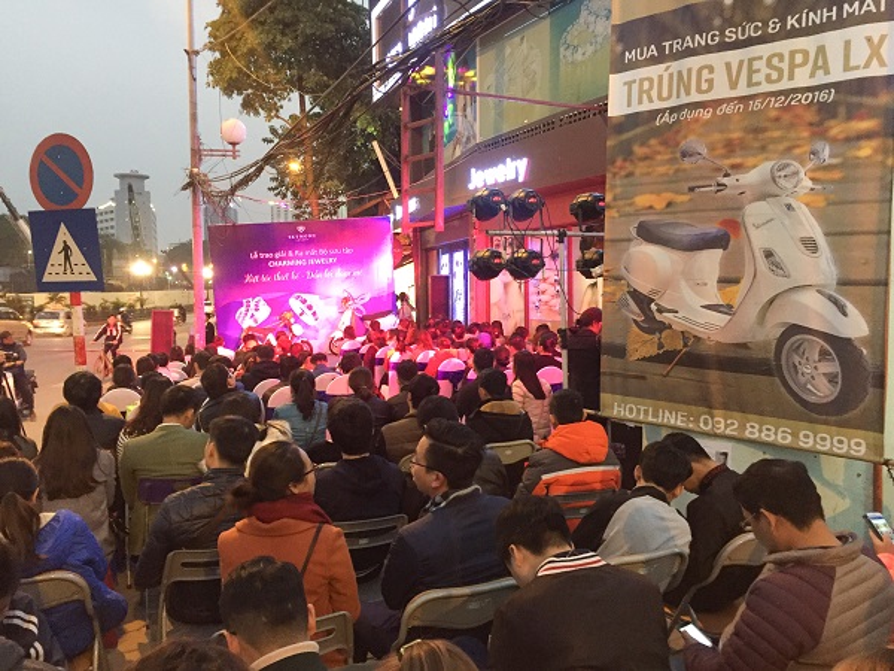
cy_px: 336
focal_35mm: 29
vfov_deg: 48.2
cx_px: 447
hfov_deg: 61.7
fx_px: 749
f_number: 2.2
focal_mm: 4.15
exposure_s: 1/20
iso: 250
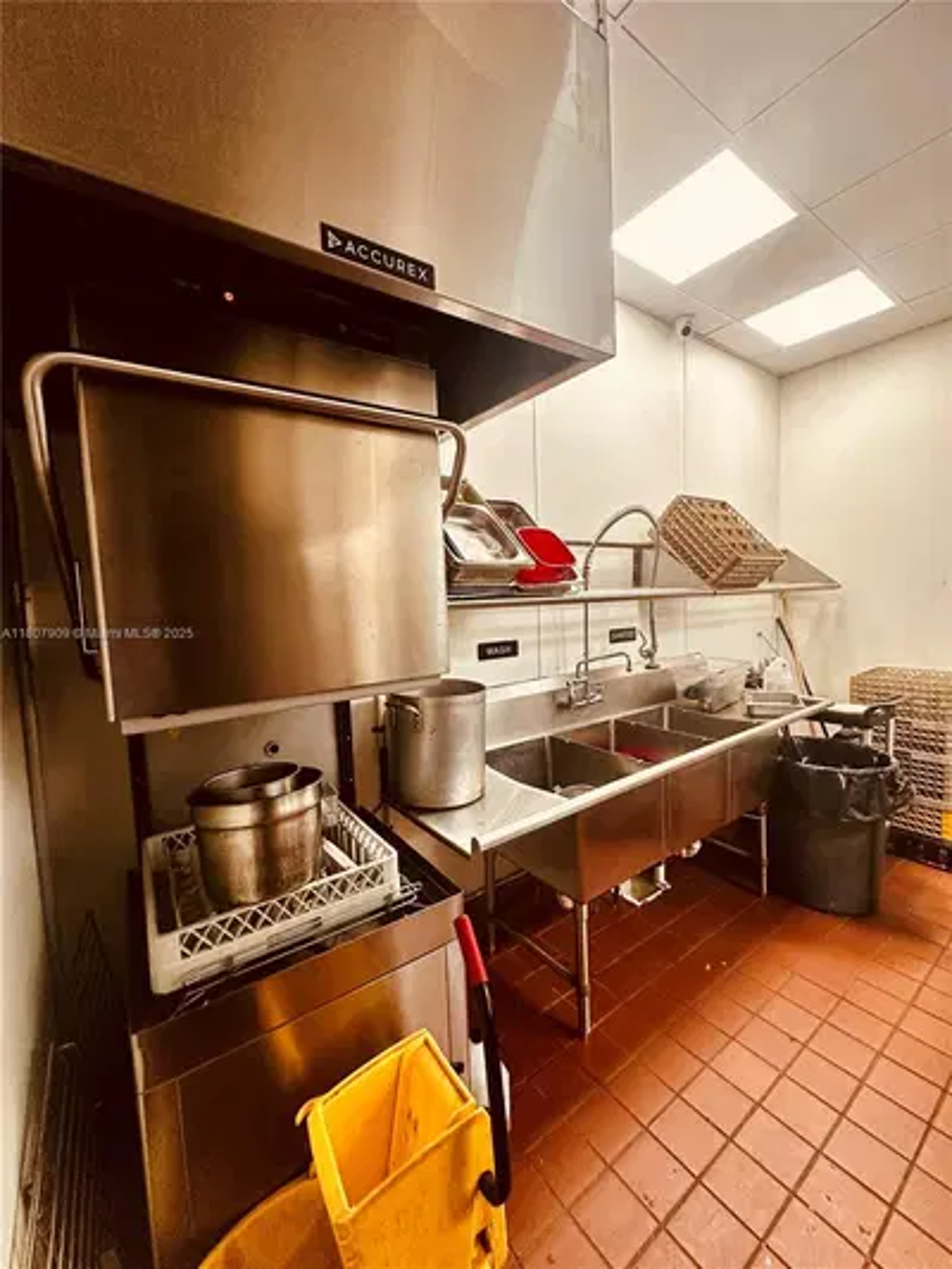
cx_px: 476
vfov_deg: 102.1
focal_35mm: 14
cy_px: 634
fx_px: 513
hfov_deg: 85.7
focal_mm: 2.22
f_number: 2.2
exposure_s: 1/60
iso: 200
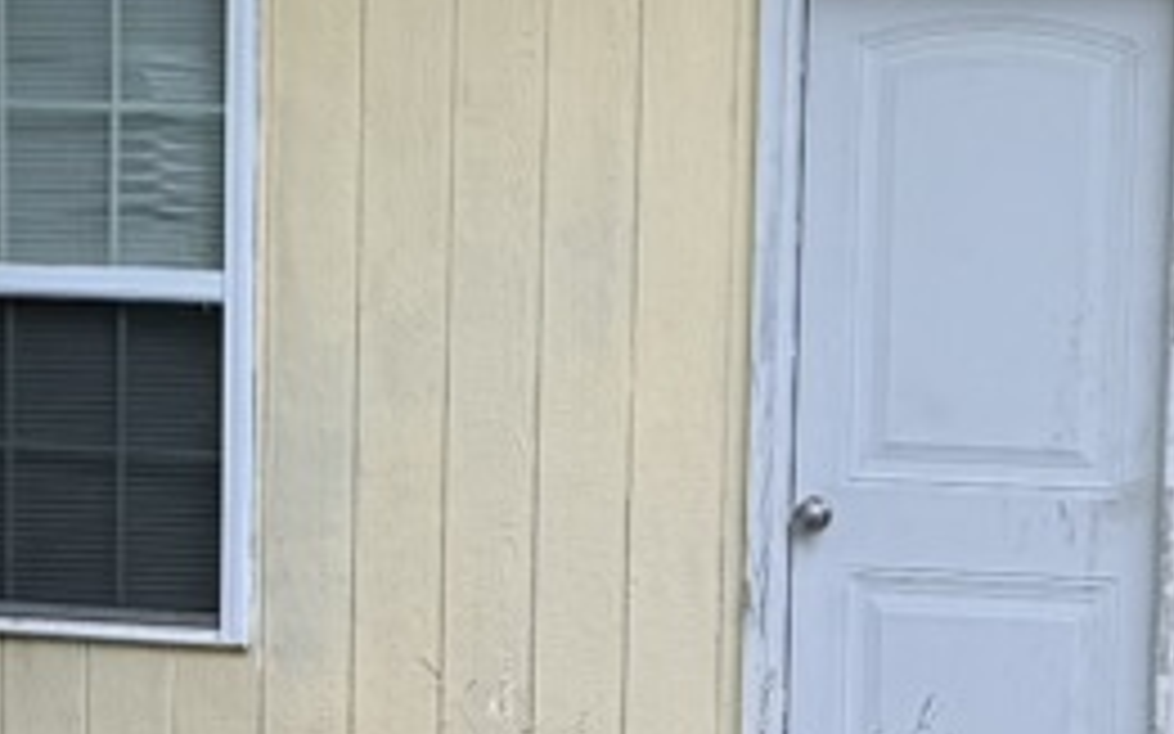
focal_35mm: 200
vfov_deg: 6.5
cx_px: 319
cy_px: 968
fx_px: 6398
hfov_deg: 10.5
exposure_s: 1/602
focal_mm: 6.76
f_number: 1.78
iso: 100
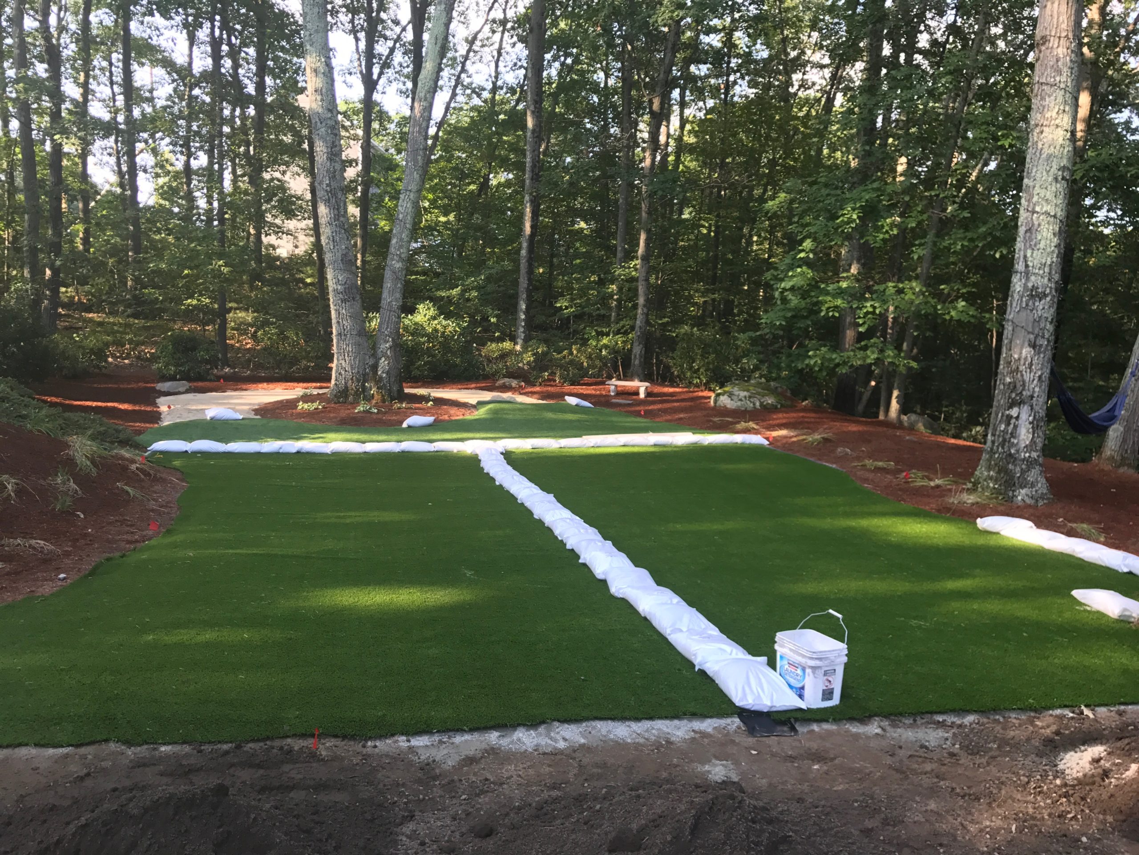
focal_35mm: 28
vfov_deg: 49.7
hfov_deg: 63.4
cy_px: 428
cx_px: 570
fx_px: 921
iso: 32
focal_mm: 3.99
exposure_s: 1/120
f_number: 1.8
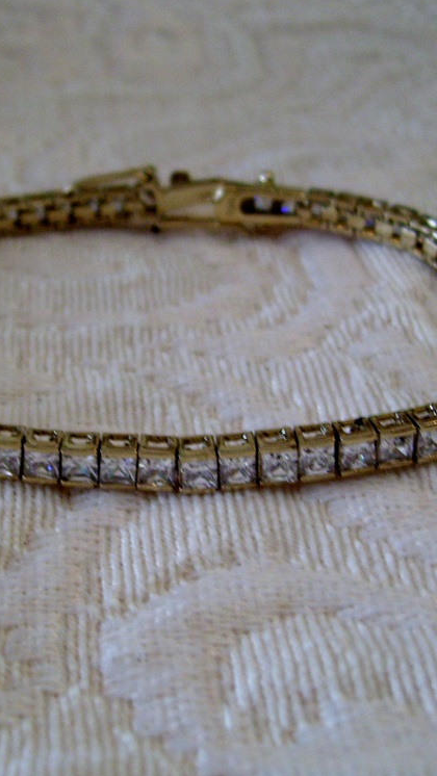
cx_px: 142
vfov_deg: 38.5
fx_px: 1112
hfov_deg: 22.1
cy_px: 388
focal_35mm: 54
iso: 160
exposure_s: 1/20
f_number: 2.7
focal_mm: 6
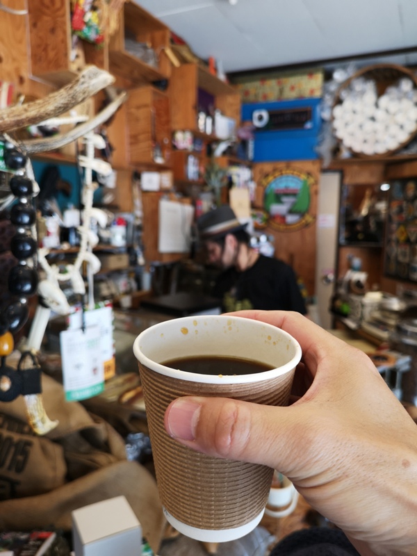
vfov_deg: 65.3
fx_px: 434
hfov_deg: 51.4
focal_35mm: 27
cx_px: 208
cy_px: 278
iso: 125
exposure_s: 1/100
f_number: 1.8
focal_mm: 3.95
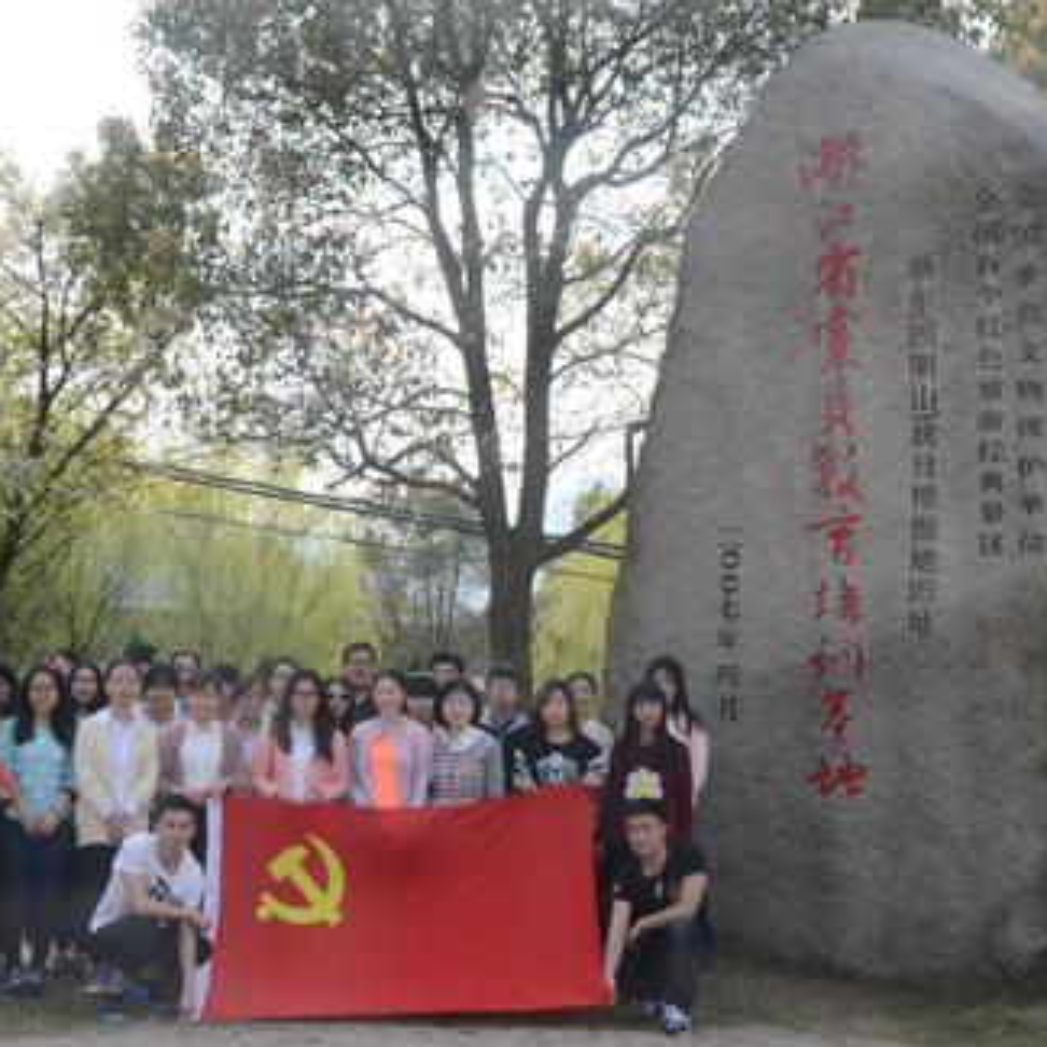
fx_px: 1745
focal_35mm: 51
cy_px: 532
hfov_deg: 33.3
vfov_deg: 33.4
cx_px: 439
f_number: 16
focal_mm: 26
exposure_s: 1/1000
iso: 3200
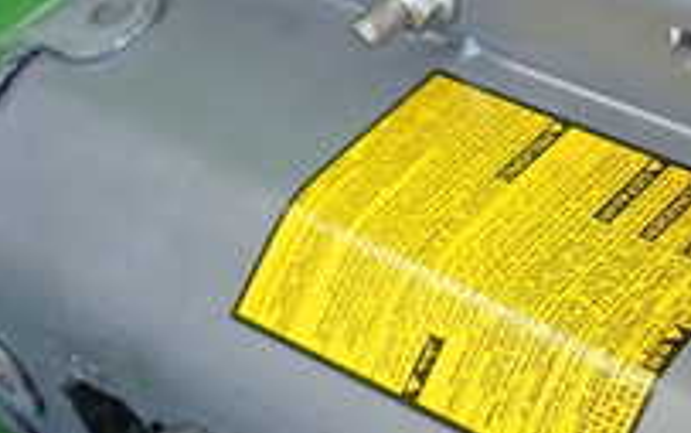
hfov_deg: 17.7
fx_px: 2129
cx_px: 793
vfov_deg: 11.6
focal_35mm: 113
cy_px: 218
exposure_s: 1/125
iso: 320
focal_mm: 6.37
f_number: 2.5
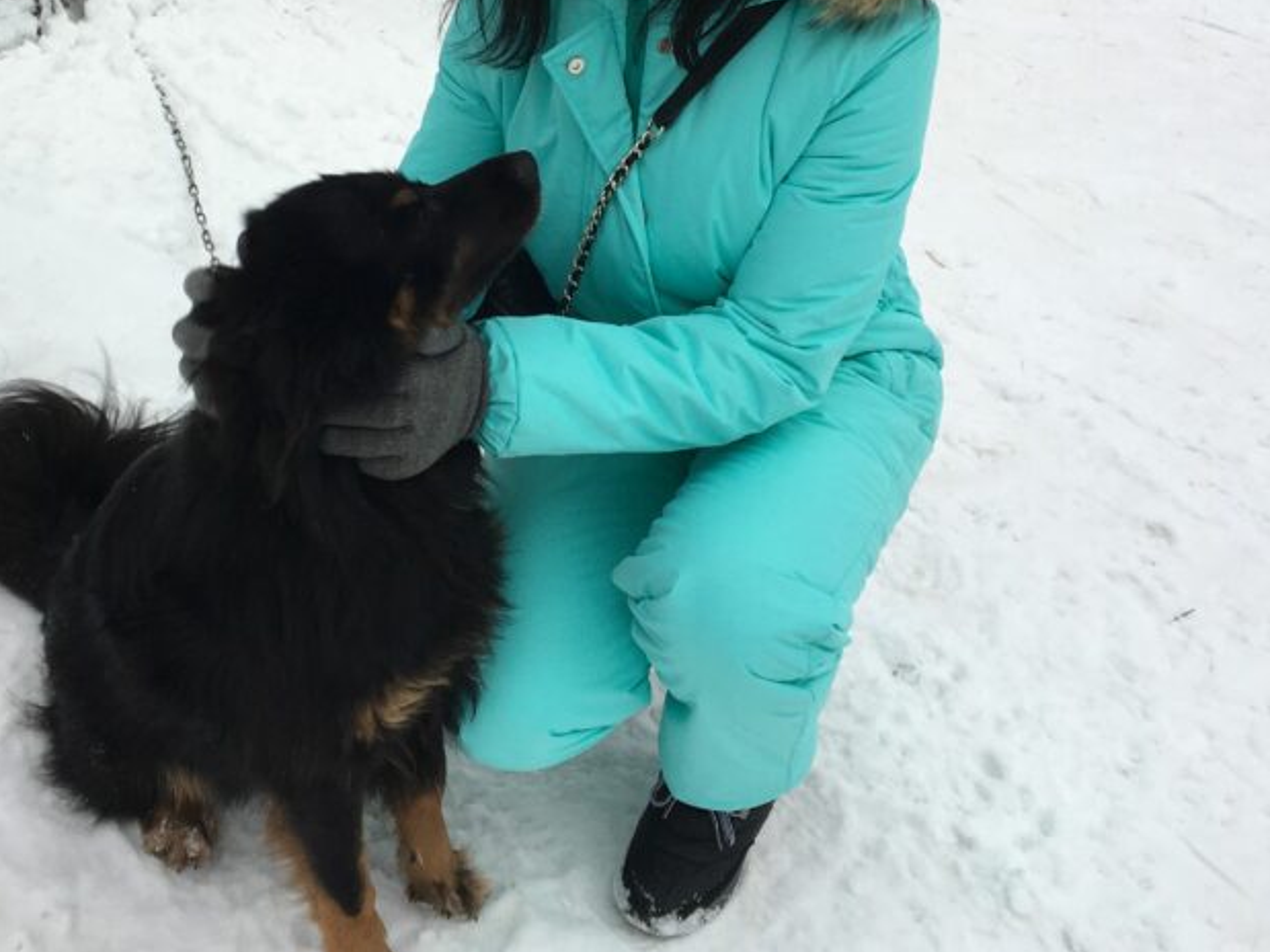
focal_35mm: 48
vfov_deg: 29.7
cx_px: 449
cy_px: 230
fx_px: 1761
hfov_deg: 39.3
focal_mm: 4.15
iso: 25
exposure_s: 1/209
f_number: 2.2
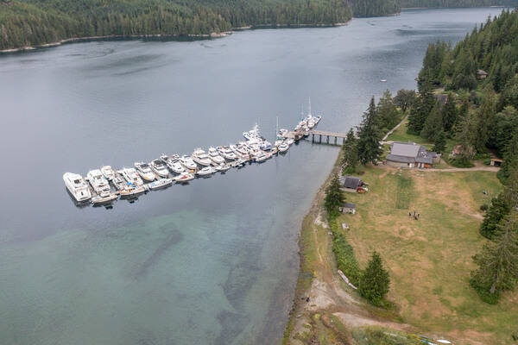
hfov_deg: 65.5
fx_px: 403
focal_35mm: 28
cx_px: 259
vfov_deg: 46.4
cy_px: 172
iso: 100
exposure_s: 1/30
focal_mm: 10.26
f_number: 3.2
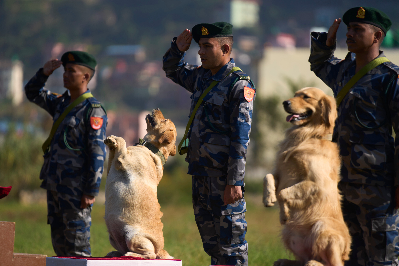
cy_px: 133
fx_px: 2216
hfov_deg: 10.3
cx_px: 200
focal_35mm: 200
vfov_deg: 6.9
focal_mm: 200
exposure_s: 1/1000
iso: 100
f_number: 2.8
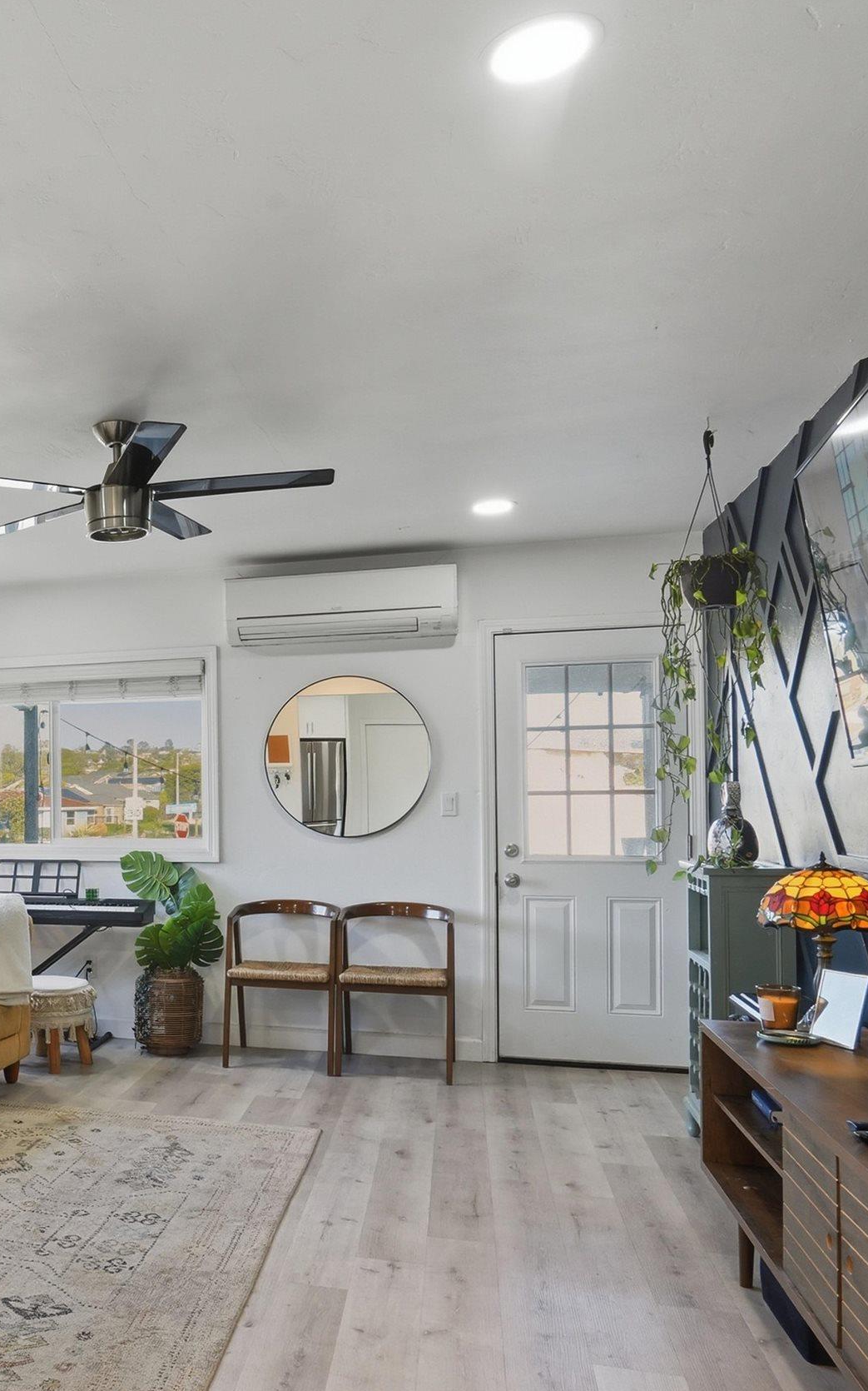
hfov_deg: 36.5
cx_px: -47
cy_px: 793
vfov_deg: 62.6
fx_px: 1136
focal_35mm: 30
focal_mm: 16
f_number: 11
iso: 500
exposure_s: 1/60
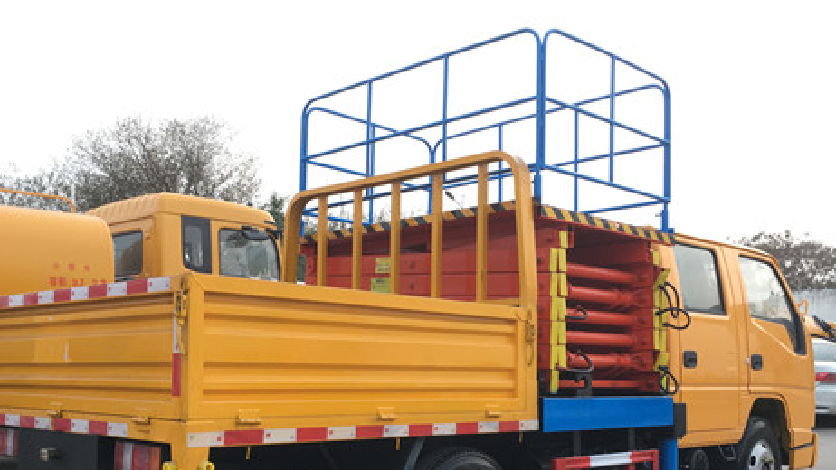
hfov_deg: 49.4
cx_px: 413
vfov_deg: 28.6
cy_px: 351
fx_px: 909
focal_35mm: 41
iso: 32
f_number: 2.2
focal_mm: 4.15
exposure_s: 1/100
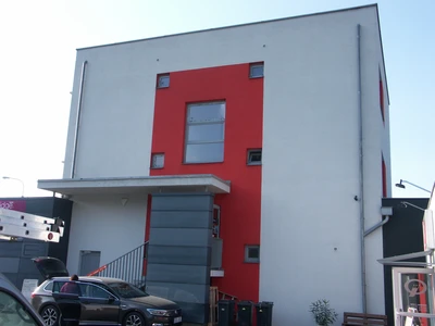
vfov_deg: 36.8
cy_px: 163
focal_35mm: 39
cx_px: 218
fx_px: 490
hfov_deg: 47.9
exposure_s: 1/250
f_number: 6.3
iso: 100
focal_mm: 9.93
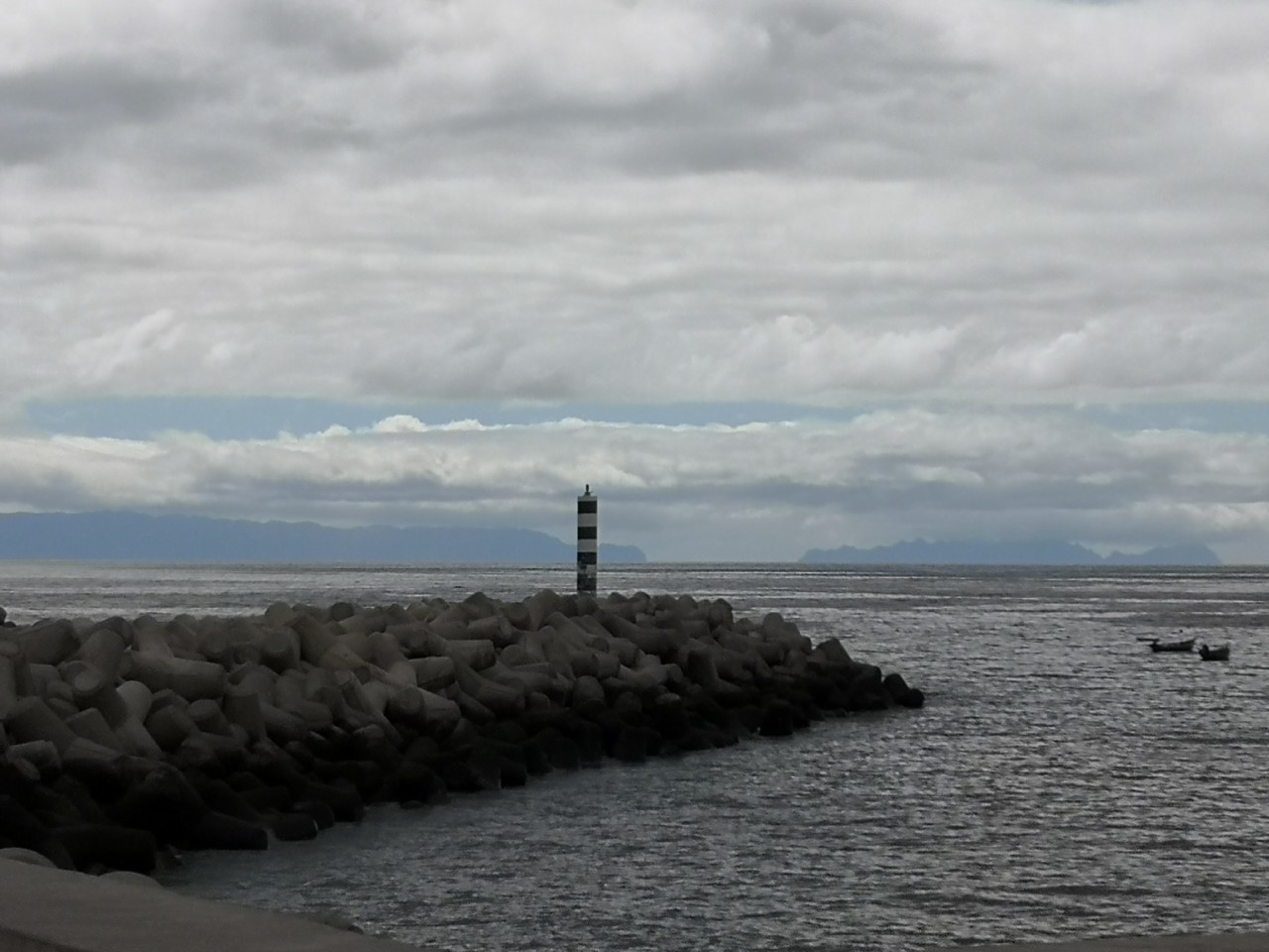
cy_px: 476
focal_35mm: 116
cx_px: 634
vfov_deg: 12.8
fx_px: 4252
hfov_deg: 17.0
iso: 50
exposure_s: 1/7407
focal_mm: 3.95
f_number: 1.8
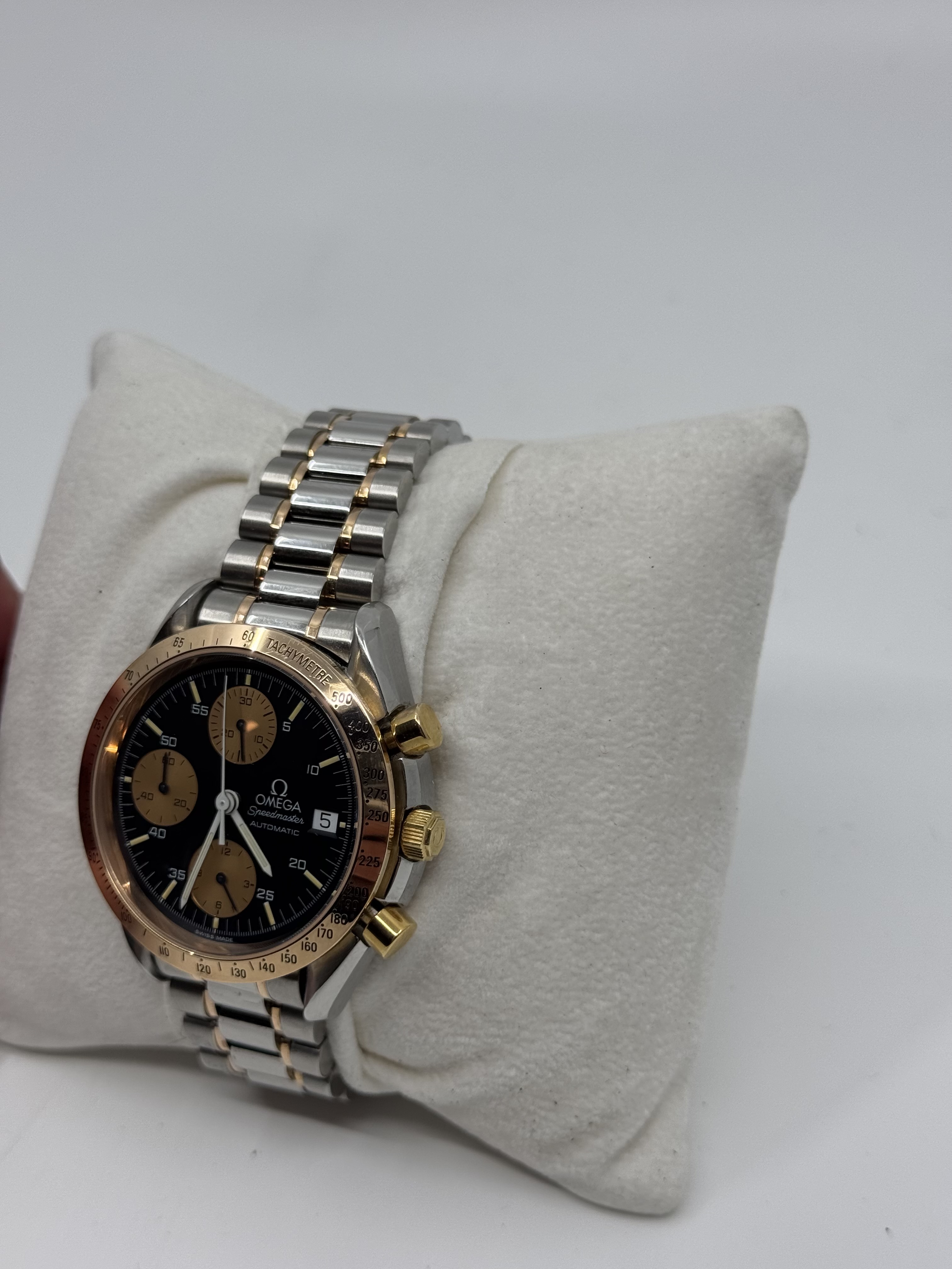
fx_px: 1760
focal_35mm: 48
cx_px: 476
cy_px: 634
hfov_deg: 30.3
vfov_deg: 39.7
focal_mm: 6.76
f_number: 1.78
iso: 64
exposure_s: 1/454
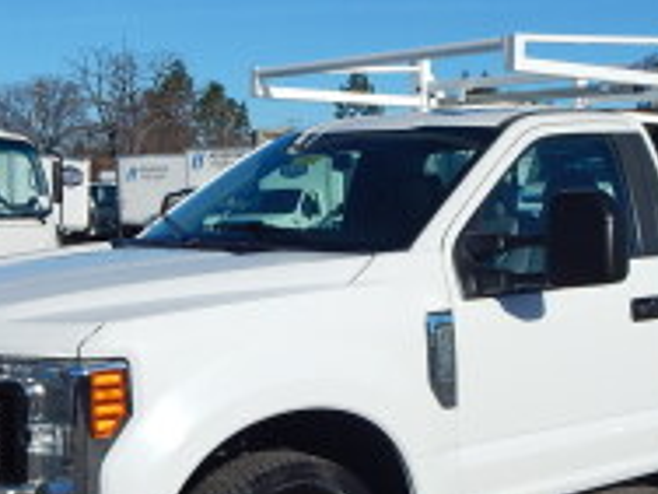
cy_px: 356
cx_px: 378
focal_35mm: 64
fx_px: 1217
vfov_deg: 22.8
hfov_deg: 30.2
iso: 125
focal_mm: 5.6
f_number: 6.5
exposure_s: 1/1500
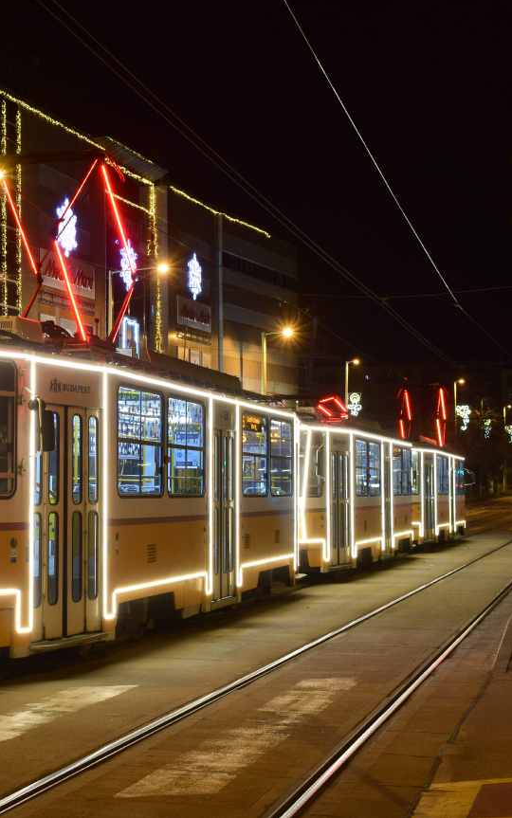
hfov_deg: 19.1
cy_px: 408
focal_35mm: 67
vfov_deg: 30.7
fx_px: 1489
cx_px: 39
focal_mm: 29
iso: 200
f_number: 6.3
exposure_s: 1/1.6
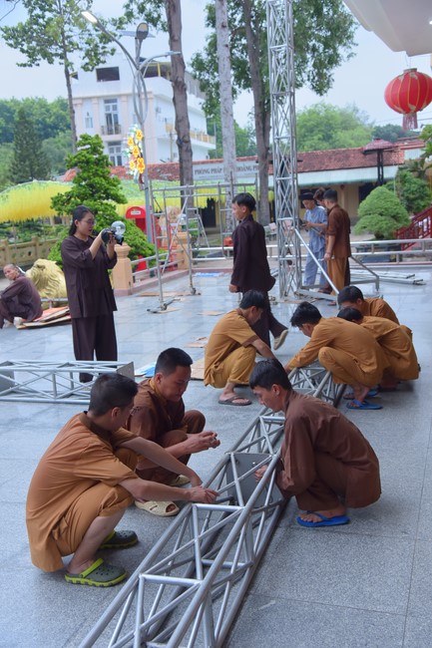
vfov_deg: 50.7
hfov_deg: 35.0
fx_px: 684
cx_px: 216
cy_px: 324
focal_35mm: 38
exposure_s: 1/125
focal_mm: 38
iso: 500
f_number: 5
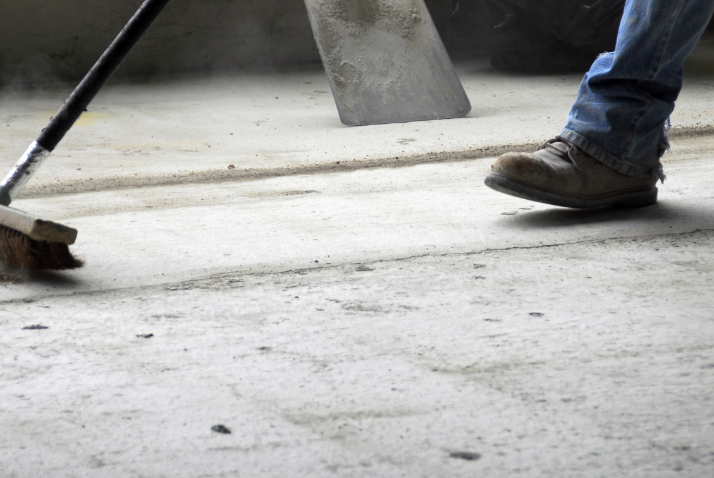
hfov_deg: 7.1
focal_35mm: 291
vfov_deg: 4.7
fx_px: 5779
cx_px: 320
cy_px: 209
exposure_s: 1/250
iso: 200
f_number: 5.6
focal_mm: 130
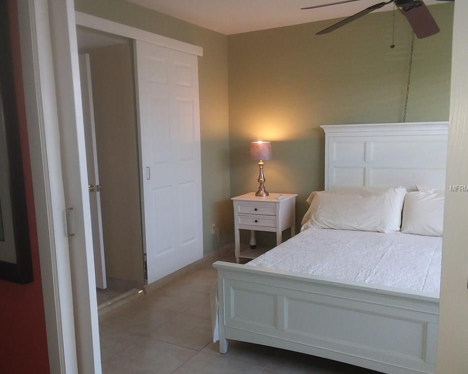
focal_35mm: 31
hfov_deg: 57.2
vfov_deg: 47.1
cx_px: 224
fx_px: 429
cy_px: 188
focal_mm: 2.47
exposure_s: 1/30
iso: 50
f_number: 1.9
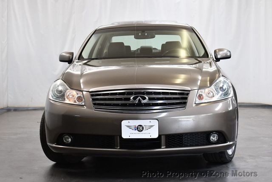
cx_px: 136
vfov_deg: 20.1
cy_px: 91
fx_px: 514
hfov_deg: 29.6
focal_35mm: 68
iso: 1100
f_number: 4.5
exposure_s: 1/125
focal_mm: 34
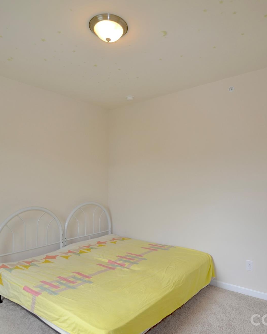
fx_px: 217
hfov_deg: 63.1
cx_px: 134
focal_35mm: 22
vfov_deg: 75.0
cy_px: 169
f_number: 4.5
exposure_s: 1/80
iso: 200
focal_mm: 10
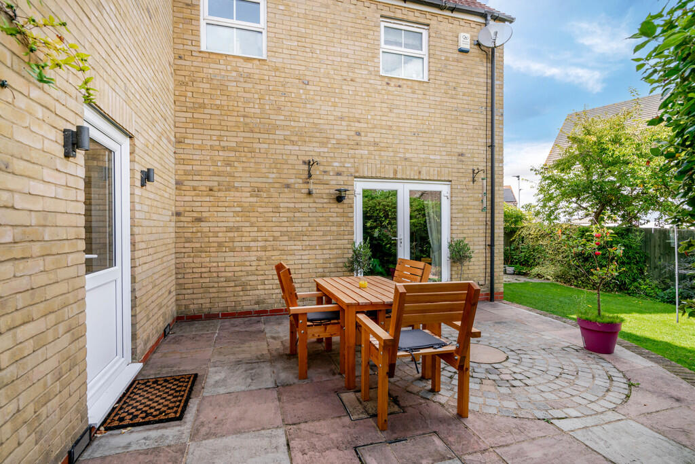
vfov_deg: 73.8
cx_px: 348
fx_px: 309
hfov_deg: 96.7
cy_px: 232
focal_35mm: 16
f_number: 8
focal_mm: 16
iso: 250
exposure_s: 1/400
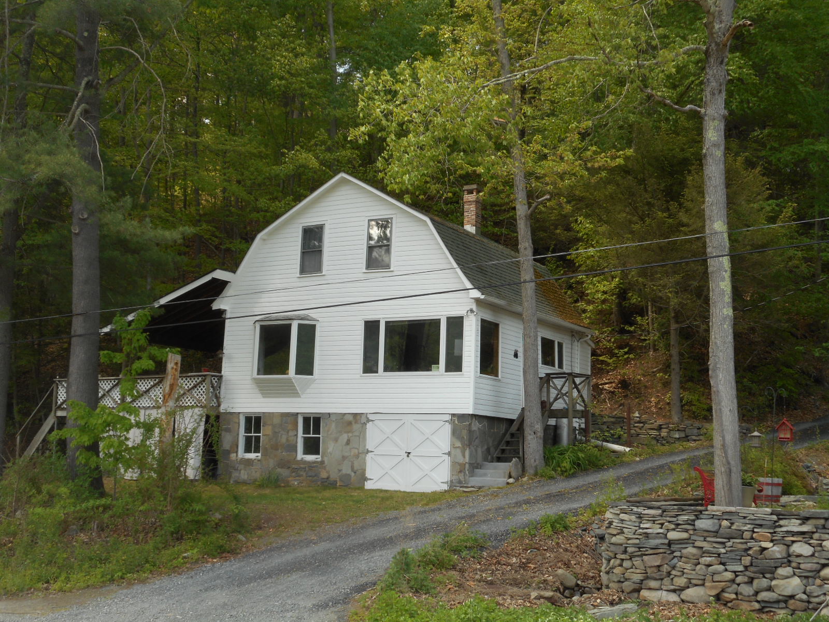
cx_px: 414
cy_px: 311
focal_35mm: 44
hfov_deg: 42.9
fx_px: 1054
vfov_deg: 32.9
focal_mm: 7.9
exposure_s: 1/80
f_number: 4.7
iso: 80
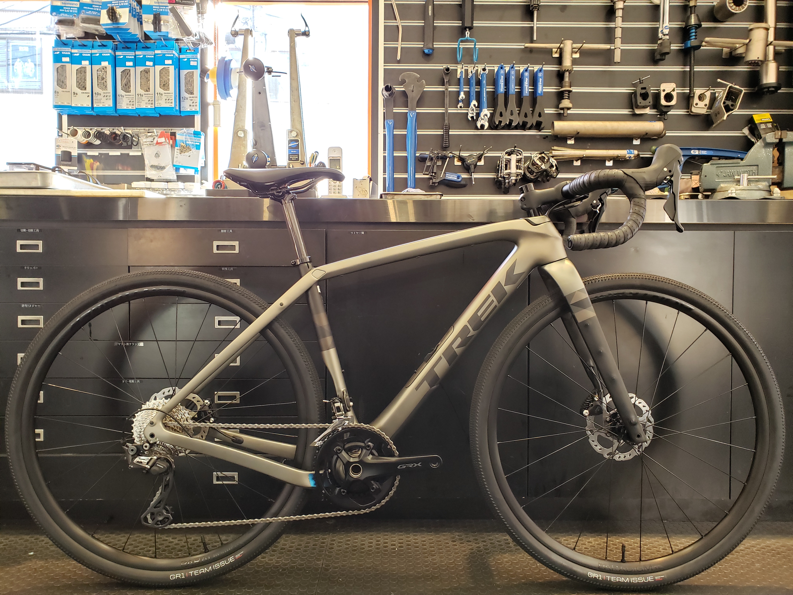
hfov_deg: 67.3
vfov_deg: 53.1
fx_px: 596
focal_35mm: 26
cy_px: 298
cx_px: 396
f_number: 2.4
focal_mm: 4.3
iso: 320
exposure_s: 1/60
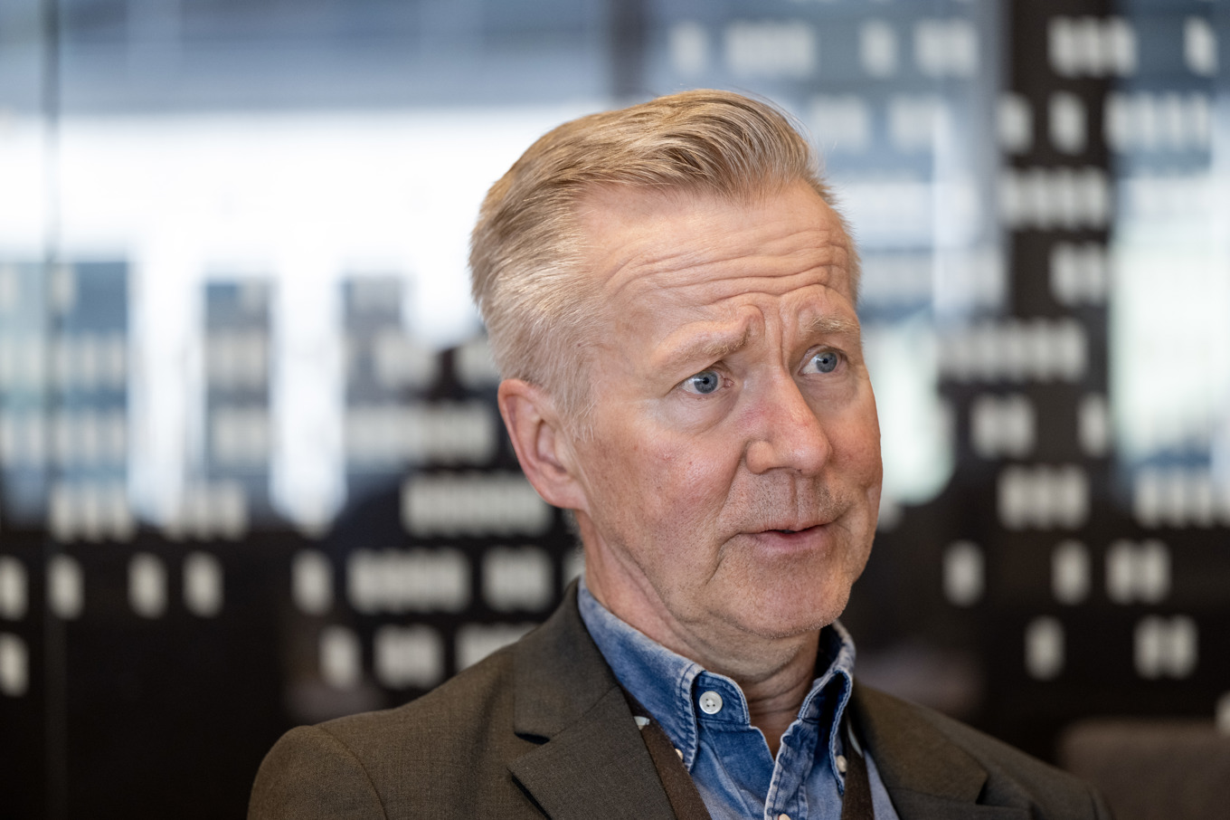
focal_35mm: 93
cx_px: 615
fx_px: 3177
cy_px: 410
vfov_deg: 14.7
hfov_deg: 21.9
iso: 2000
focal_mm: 93
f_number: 2.8
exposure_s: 1/250
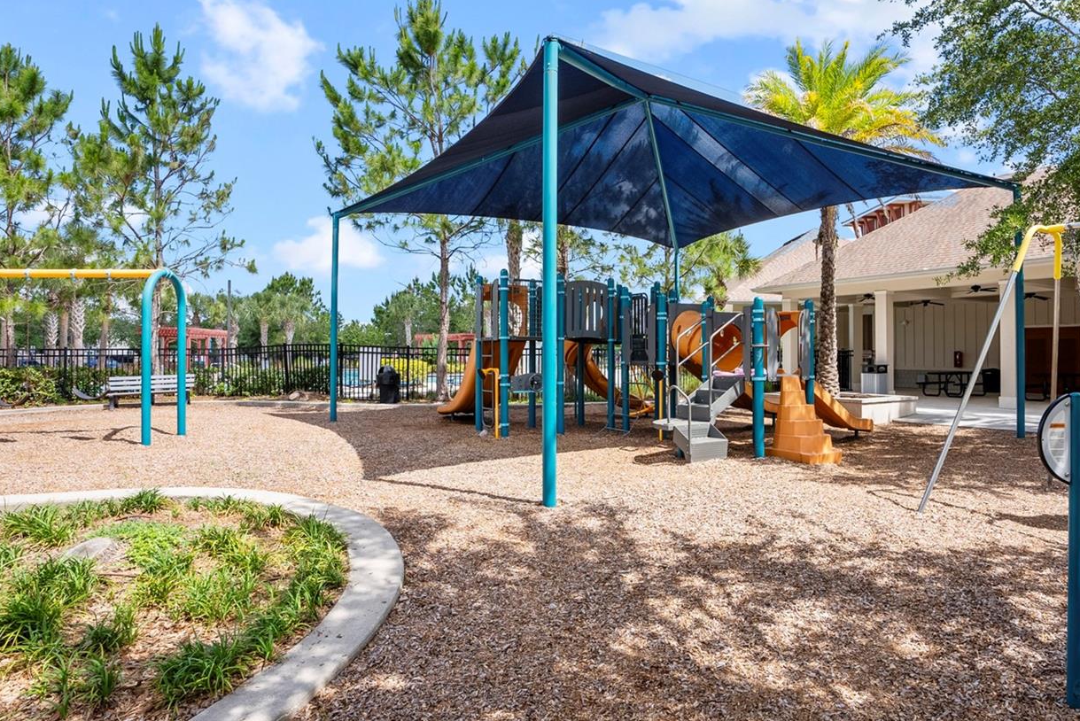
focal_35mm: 21
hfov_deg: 80.8
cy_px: 373
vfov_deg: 59.5
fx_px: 630
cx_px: 607
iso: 100
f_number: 8
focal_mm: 16
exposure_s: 1/40
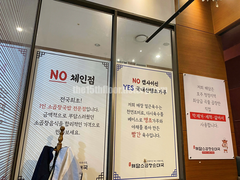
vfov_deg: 53.1
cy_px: 90
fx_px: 180
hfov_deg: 67.3
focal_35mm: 26
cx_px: 120
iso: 250
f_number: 1.8
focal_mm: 4.25
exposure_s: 1/60
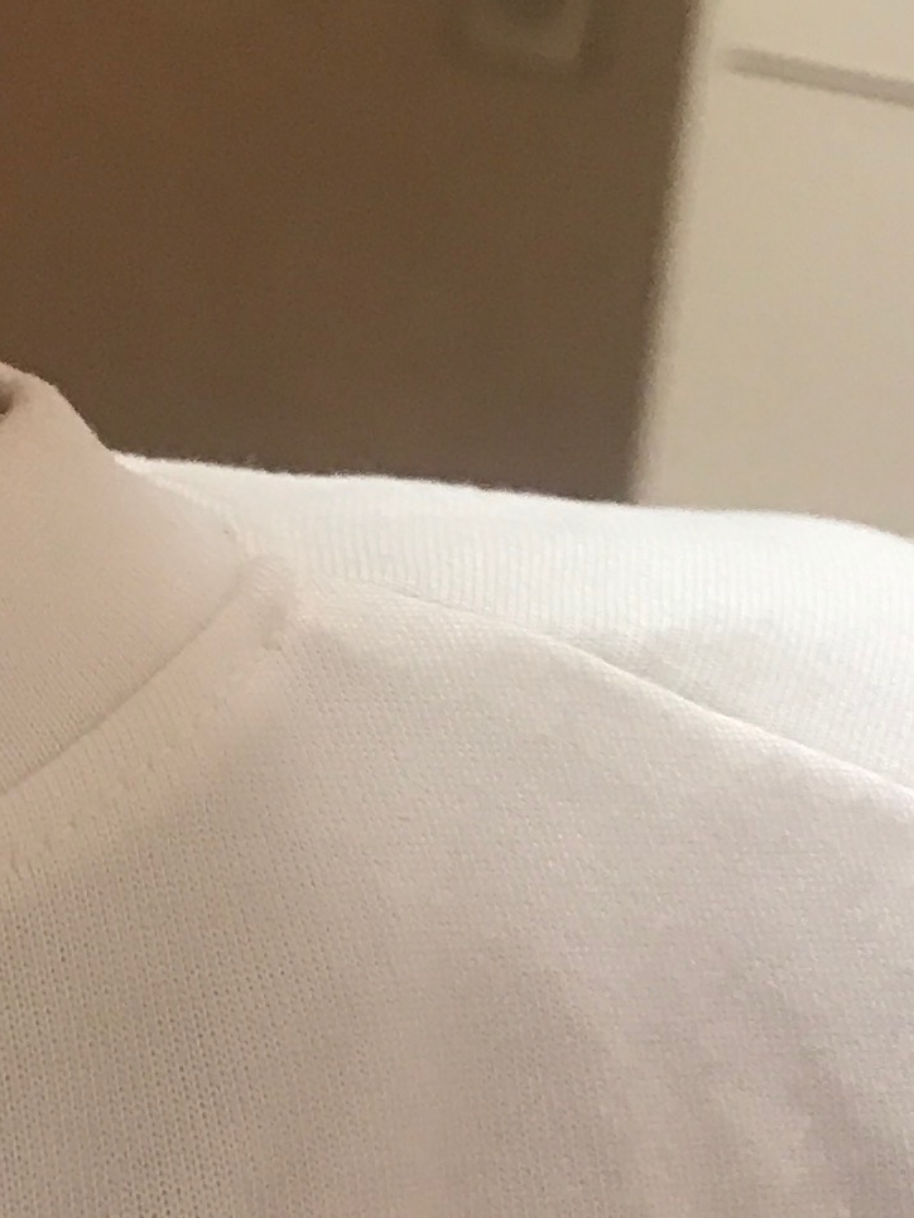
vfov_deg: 16.6
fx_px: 4118
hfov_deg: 11.5
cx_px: -856
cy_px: 71
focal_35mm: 117
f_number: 1.8
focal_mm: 3.99
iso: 40
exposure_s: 1/20
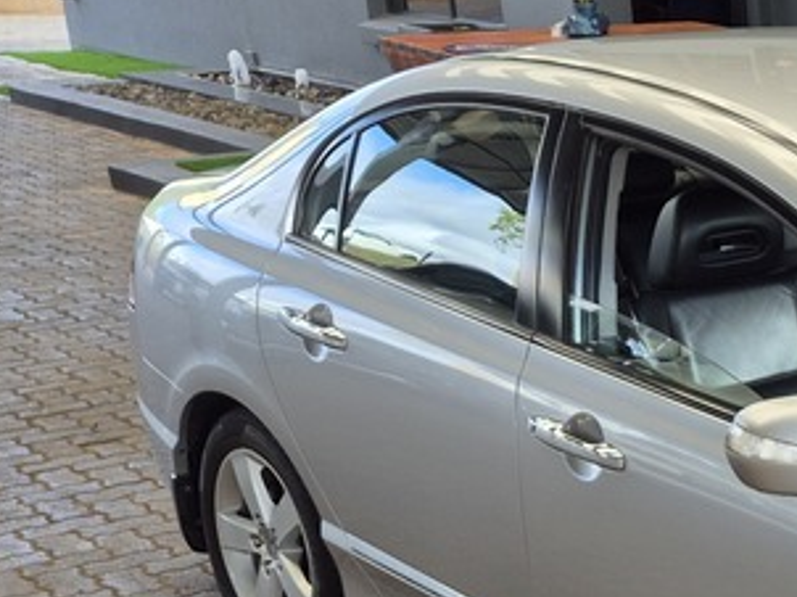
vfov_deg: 18.7
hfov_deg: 20.3
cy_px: 449
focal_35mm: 78
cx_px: 1291
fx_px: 1794
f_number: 1.8
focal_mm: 5.4
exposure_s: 1/180
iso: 32
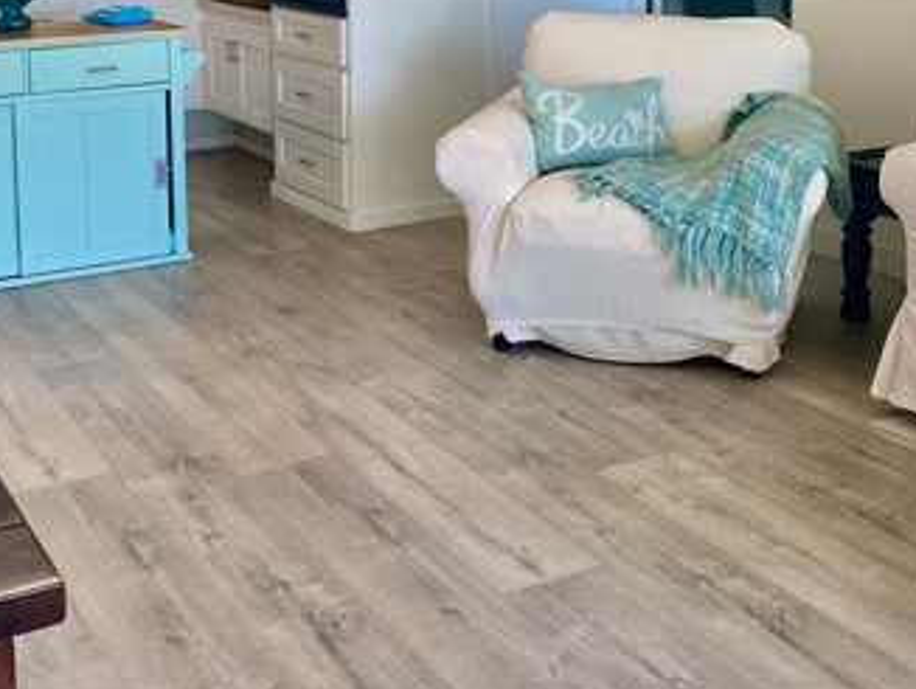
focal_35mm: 51
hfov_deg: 37.4
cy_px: 25
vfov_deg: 27.2
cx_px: 391
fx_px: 1351
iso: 125
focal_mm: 4.25
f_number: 1.8
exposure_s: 1/120
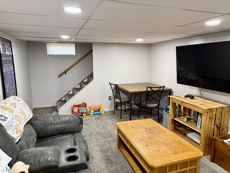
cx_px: 115
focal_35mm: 24
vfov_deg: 56.8
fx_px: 159
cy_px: 86
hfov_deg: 71.6
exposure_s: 1/60
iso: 500
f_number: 1.78
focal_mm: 6.76
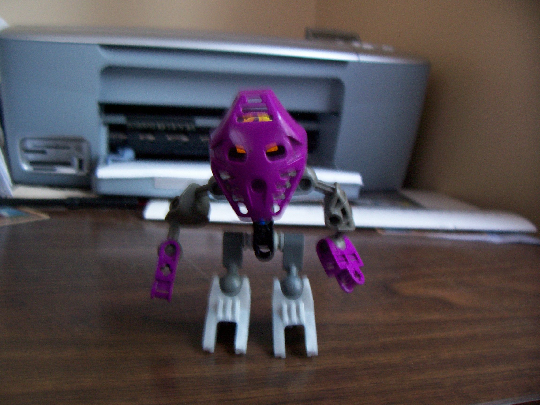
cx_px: 270
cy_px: 202
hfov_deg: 54.0
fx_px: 530
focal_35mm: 34
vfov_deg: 41.8
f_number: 2.7
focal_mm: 5.6
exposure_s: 1/8
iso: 160
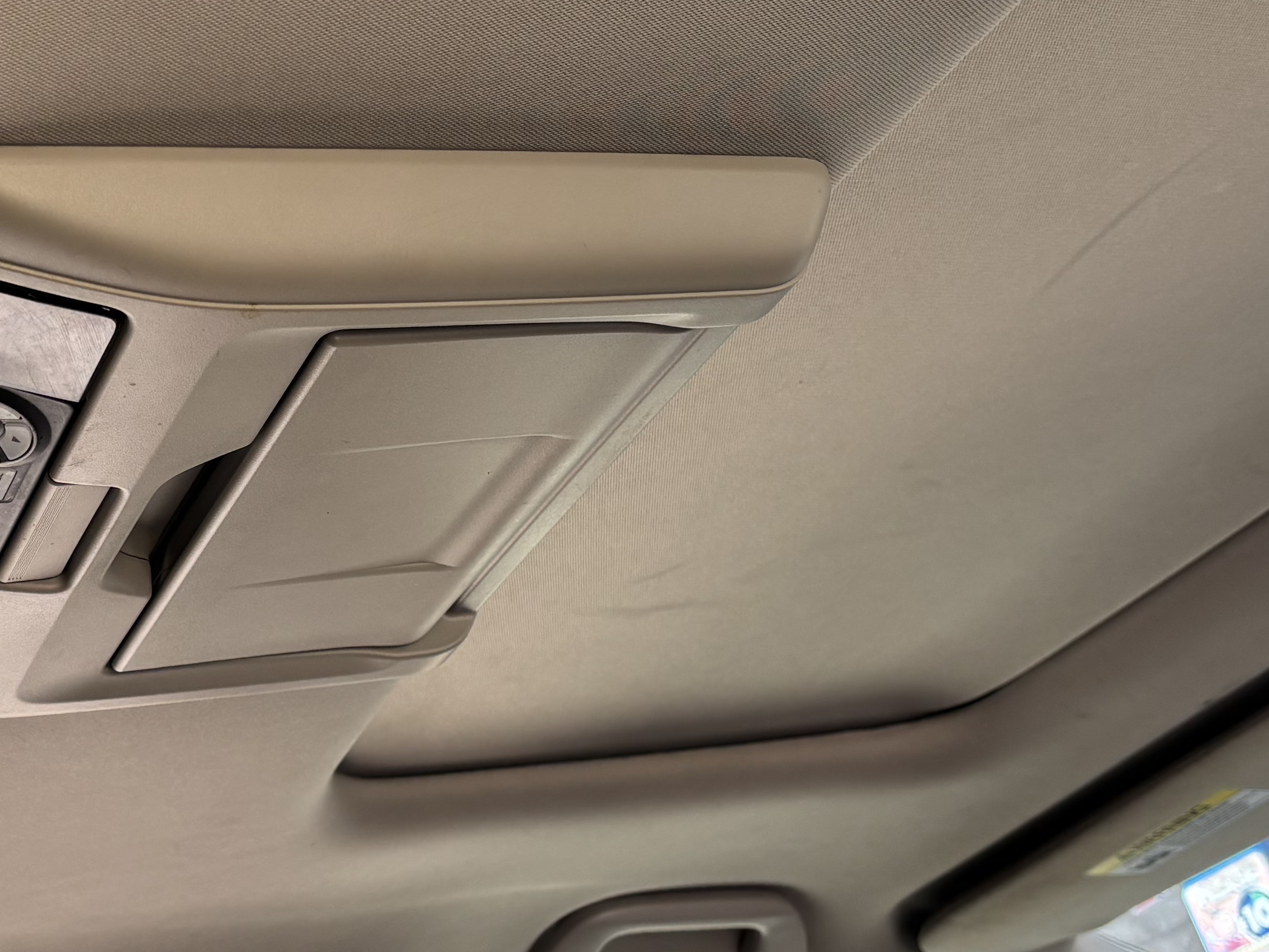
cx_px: 235
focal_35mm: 63
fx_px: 2310
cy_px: 538
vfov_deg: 23.3
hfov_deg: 29.9
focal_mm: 5.96
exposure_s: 1/307
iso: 50
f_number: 1.6
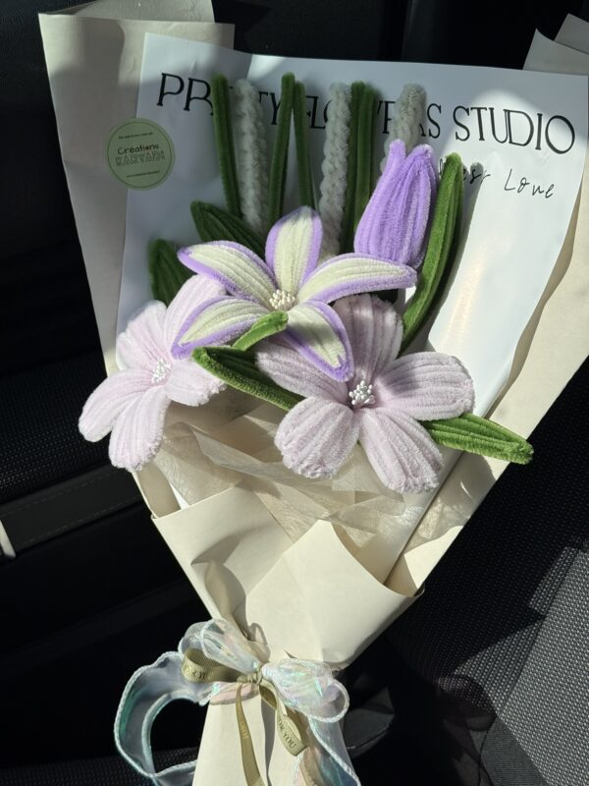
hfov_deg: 30.3
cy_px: 393
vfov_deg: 39.7
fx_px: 1089
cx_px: 294
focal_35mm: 48
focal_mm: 6.76
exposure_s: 1/6024
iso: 64
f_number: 1.78
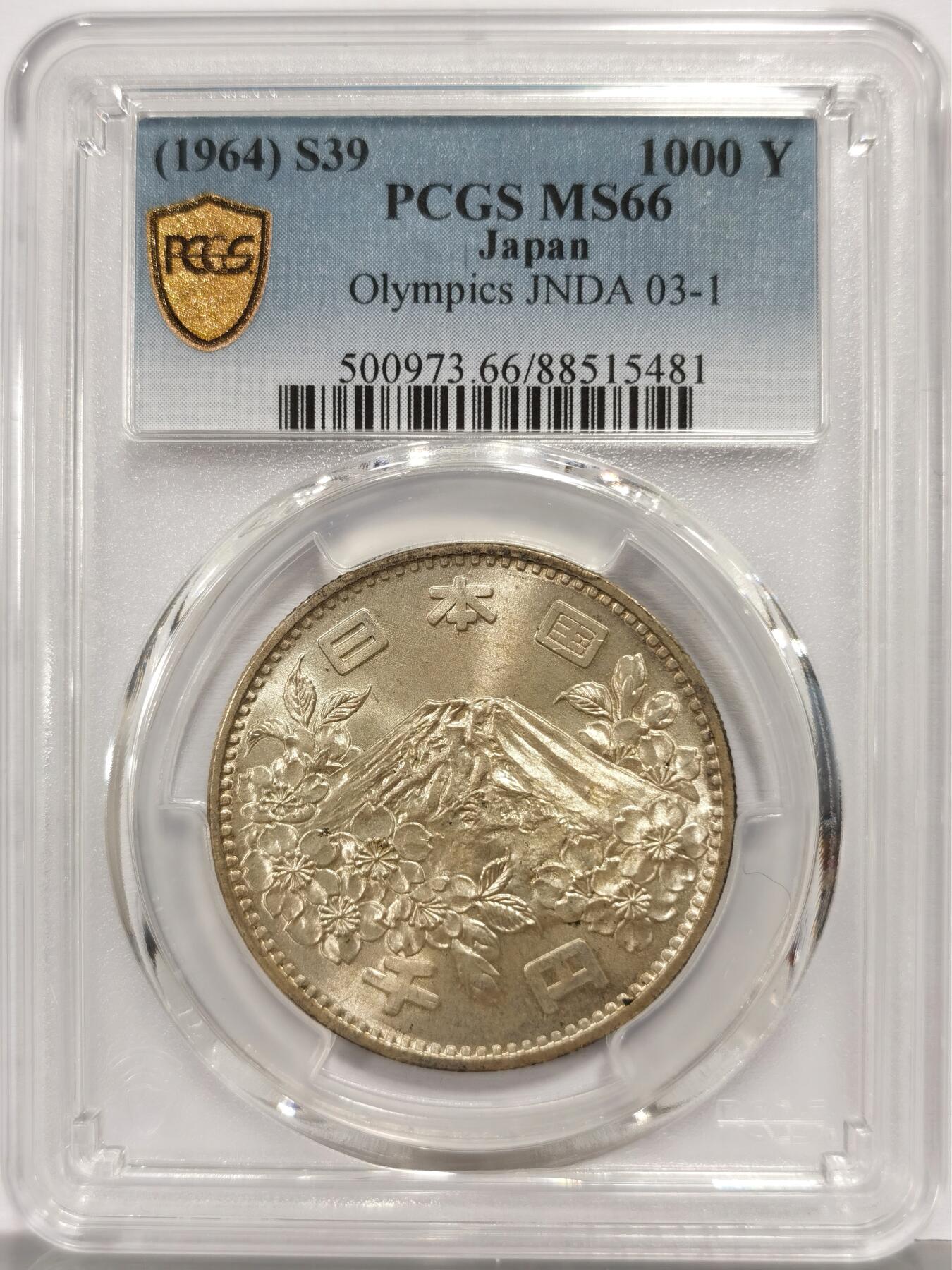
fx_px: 1980
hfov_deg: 27.0
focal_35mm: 54
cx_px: 476
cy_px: 635
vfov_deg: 35.5
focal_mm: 5.56
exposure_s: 1/100
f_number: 16
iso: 100
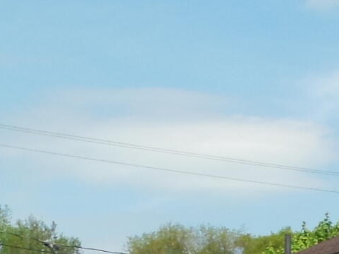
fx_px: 1771
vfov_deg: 8.0
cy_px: 405
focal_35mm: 181
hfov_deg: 10.9
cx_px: 82
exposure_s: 1/1500
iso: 125
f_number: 3.3
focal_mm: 5.2
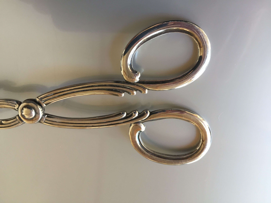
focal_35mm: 29
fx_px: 227
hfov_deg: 61.7
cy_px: 102
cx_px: 136
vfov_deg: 48.2
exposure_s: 1/33
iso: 80
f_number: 2.2
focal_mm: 4.15
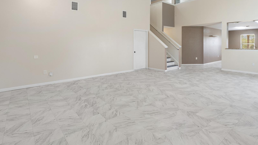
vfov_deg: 53.0
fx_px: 144
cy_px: 54
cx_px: 155
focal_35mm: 21
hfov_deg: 82.8
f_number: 9
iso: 100
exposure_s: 1/20
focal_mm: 10.5
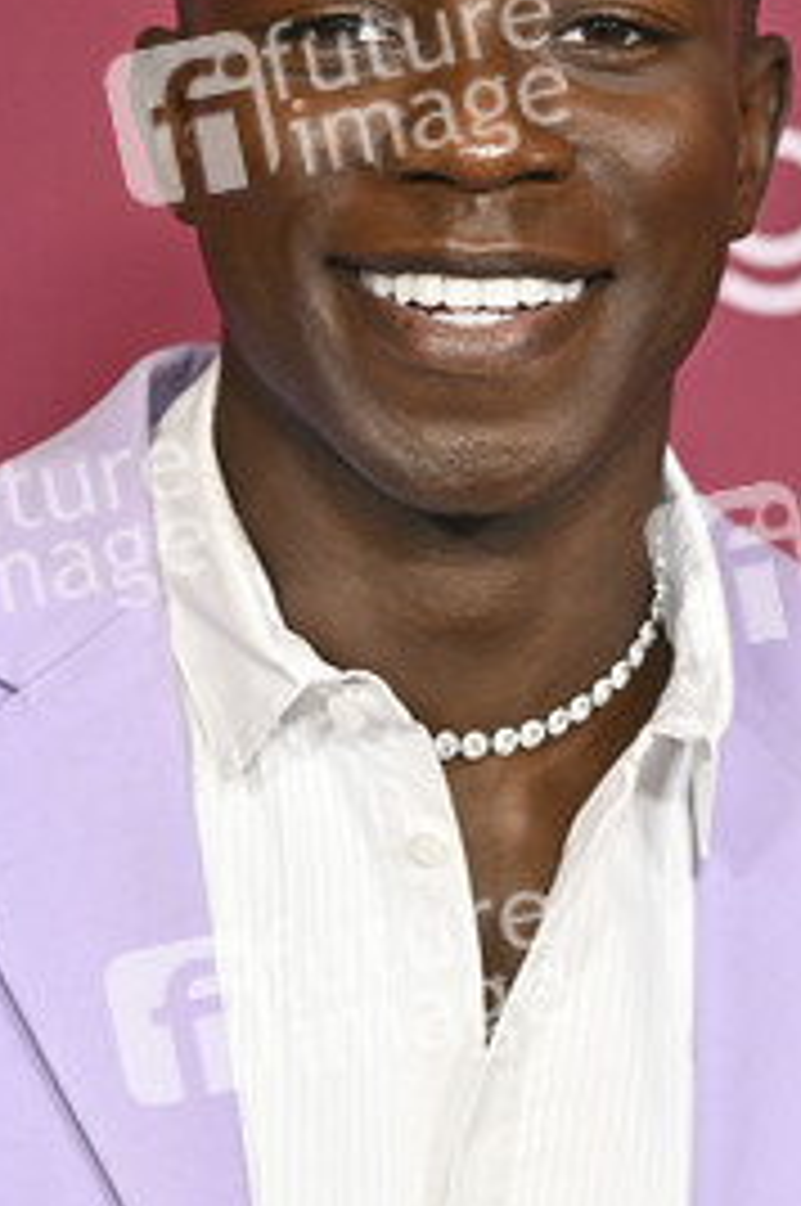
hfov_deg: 6.1
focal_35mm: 224
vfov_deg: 9.2
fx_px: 7495
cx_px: 468
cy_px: 324
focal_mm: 150
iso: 3200
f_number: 4
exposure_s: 1/320
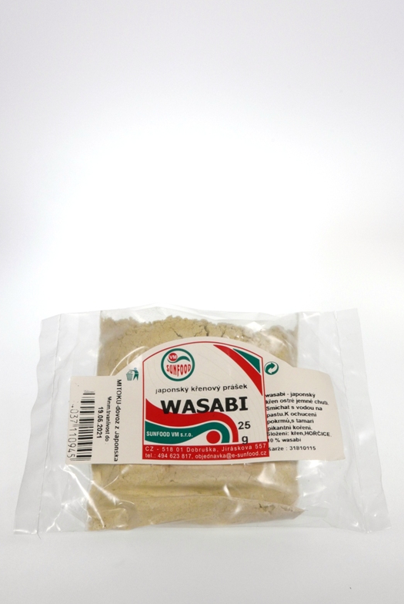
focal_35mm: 51
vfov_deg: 38.8
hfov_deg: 26.6
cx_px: 200
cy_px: 300
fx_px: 856
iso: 800
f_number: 16
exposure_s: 1/50
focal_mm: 22.7
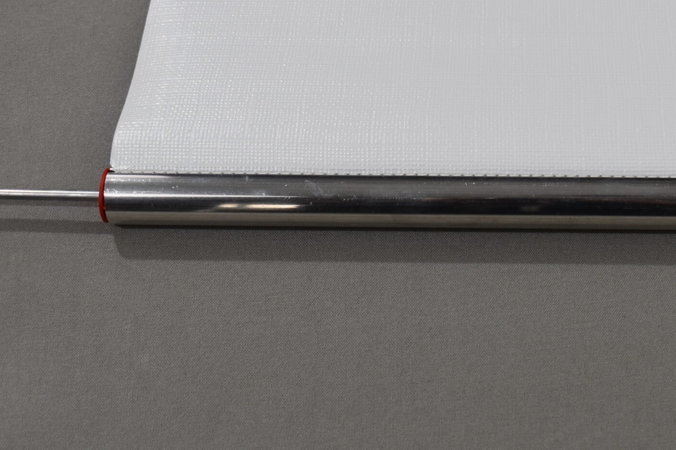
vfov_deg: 18.4
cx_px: 504
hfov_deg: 27.0
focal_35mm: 74
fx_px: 1388
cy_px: 193
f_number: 5.6
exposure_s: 1/125
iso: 320
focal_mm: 27
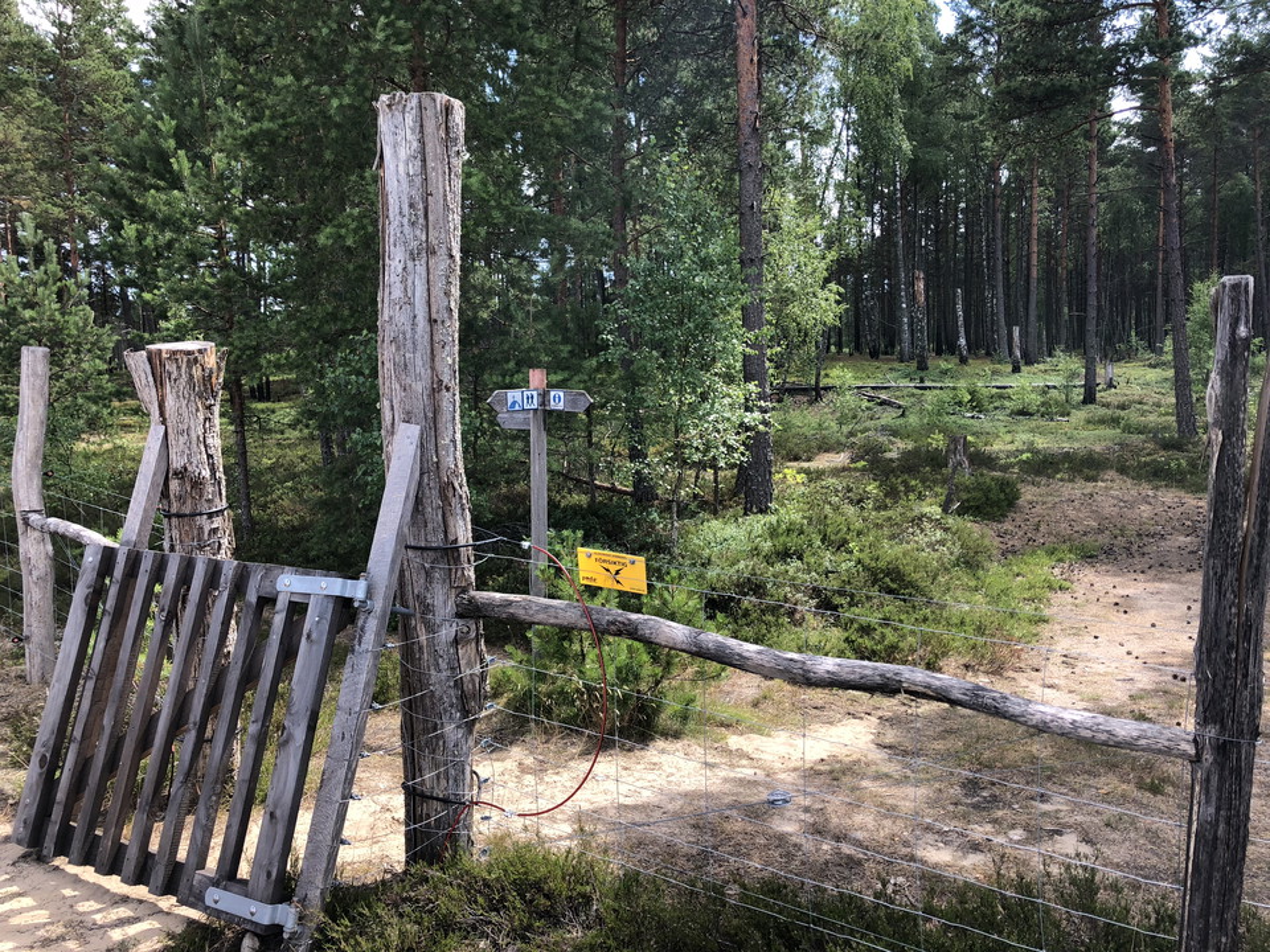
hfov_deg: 63.4
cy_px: 476
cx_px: 635
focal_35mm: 28
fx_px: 1027
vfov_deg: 49.7
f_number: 1.8
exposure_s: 1/387
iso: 20
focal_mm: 3.99
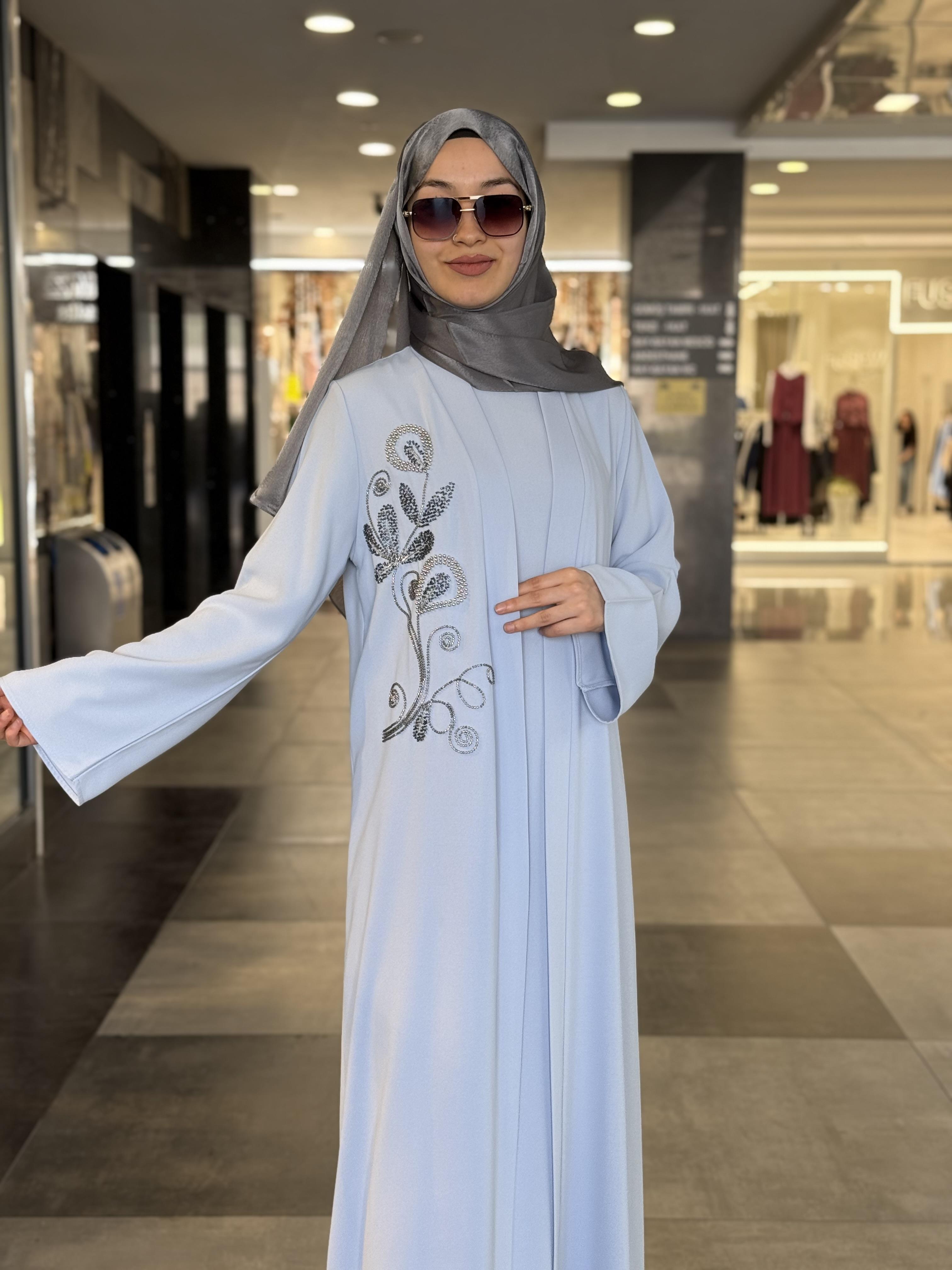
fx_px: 1760
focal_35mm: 48
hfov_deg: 30.3
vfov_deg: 39.7
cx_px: 476
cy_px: 635
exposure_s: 1/128
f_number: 1.78
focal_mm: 6.76
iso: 50
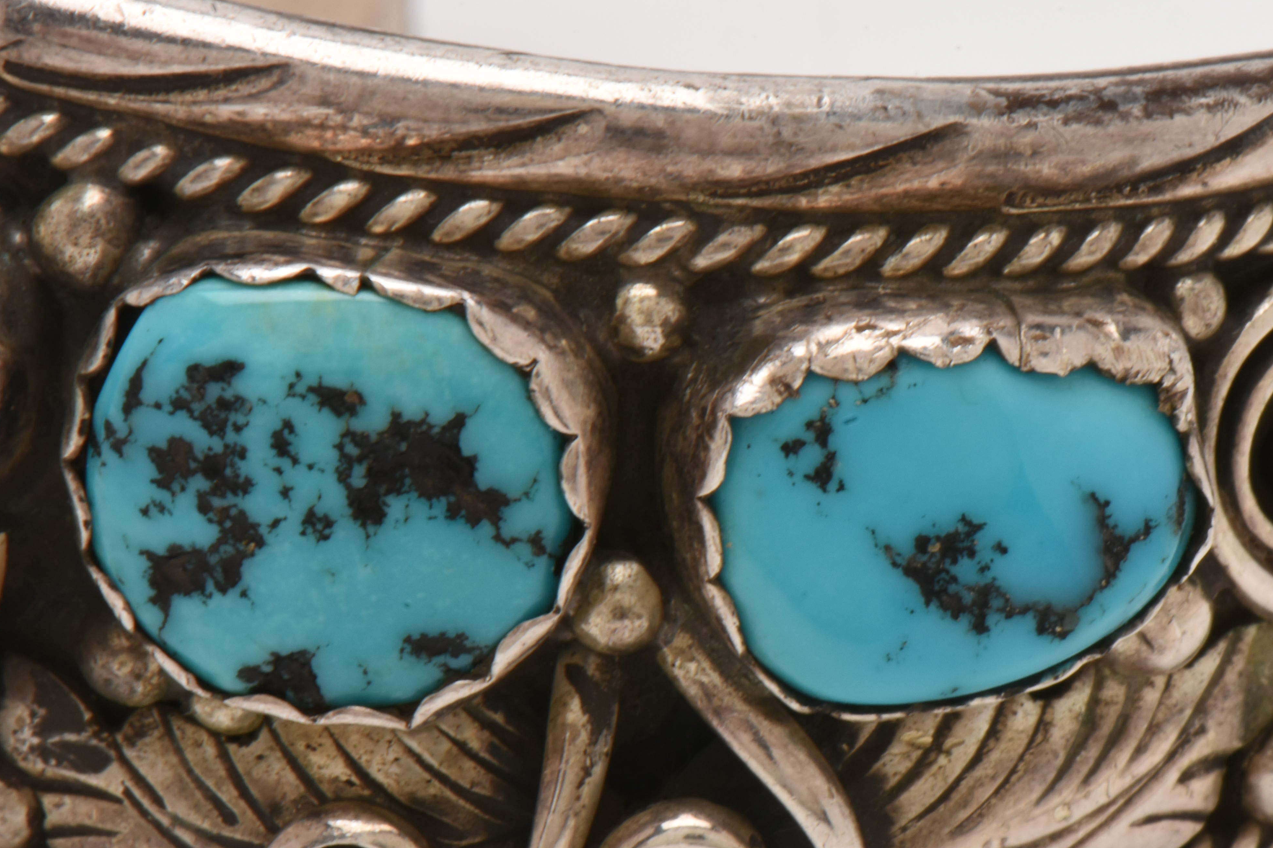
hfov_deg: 10.5
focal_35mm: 195
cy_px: 530
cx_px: 917
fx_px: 6887
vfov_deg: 7.1
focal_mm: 85
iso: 200
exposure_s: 1/100
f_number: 36
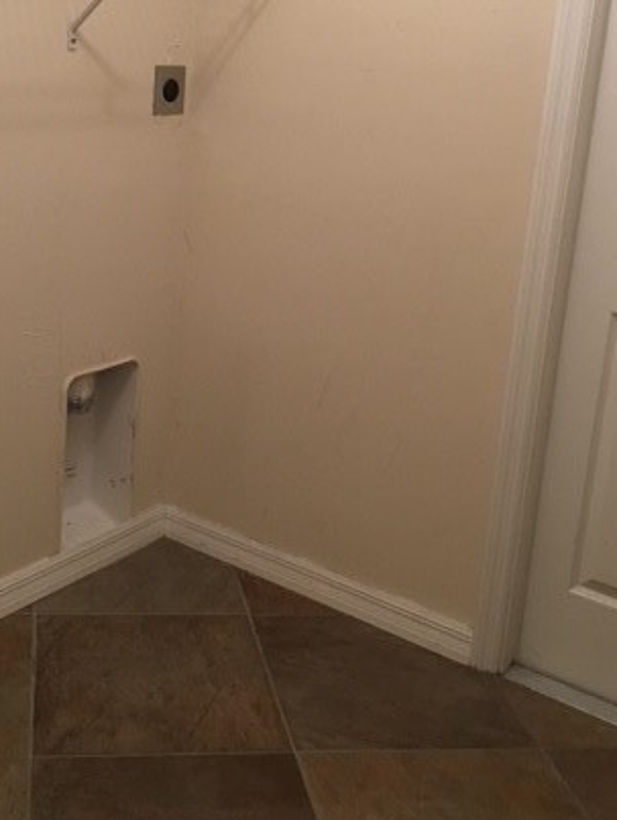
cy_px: 293
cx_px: 181
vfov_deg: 40.8
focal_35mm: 46
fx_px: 1091
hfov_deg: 31.2
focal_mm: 4.15
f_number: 2.2
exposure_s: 1/15
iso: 80
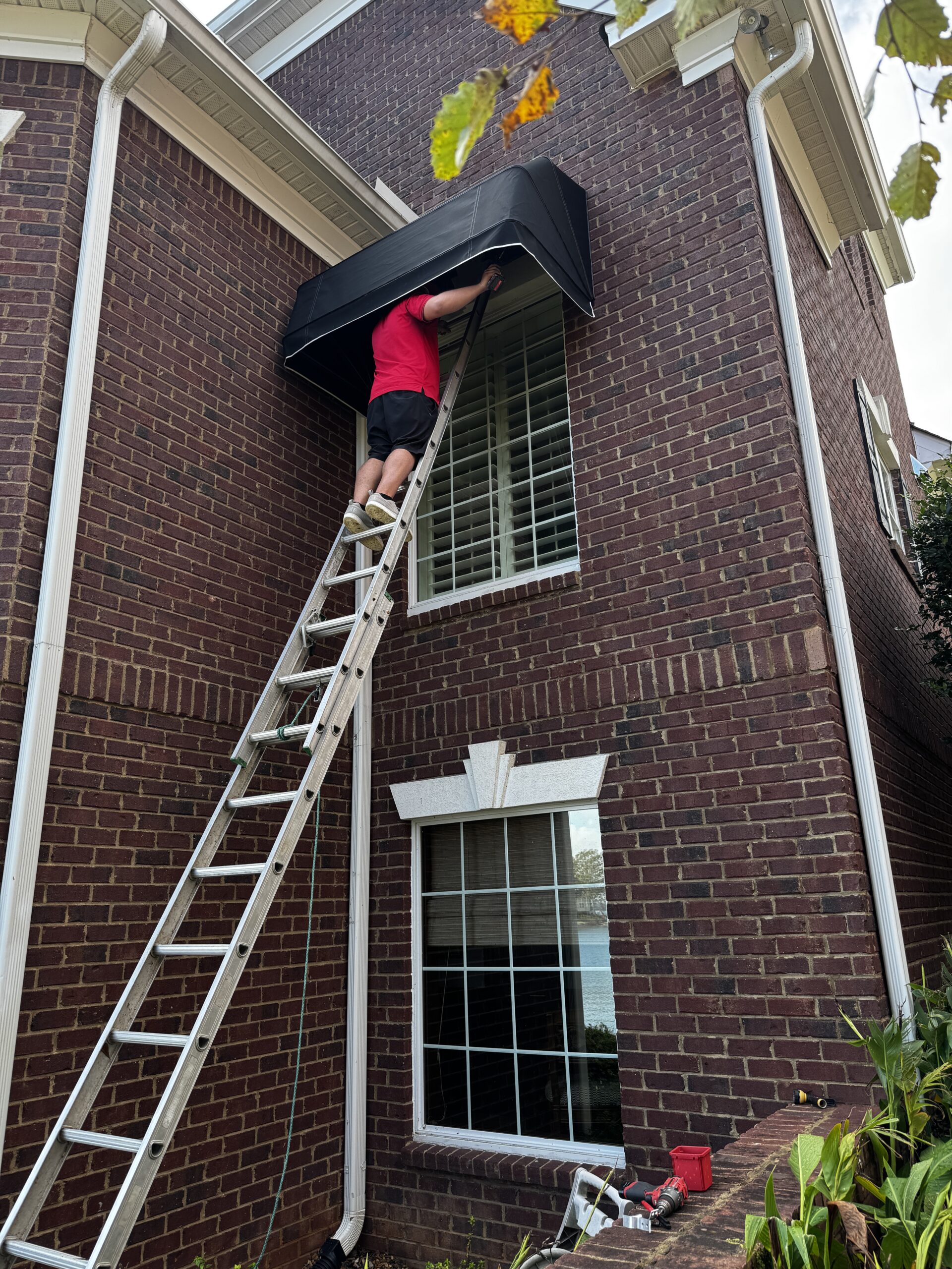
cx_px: 476
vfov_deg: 71.6
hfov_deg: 56.8
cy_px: 634
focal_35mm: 24
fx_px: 880
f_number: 1.78
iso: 80
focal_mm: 6.76
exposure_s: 1/347
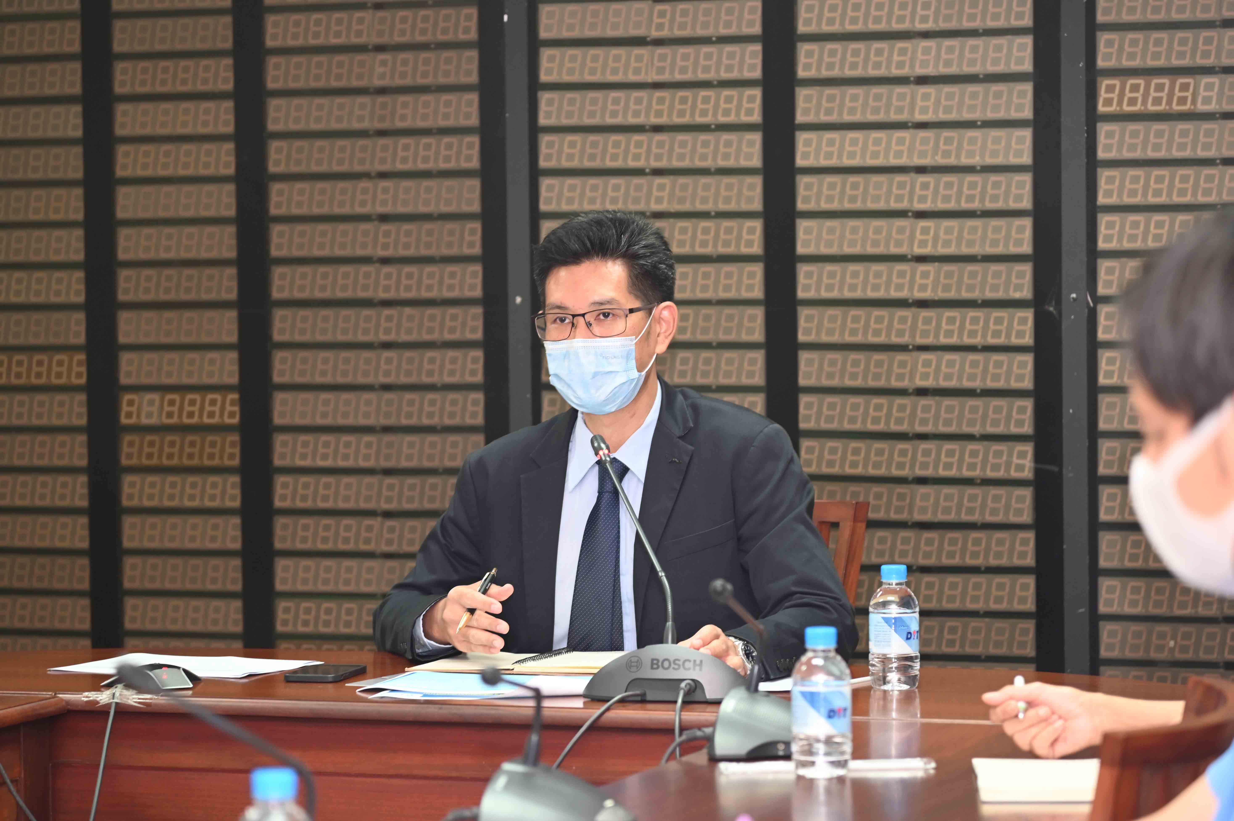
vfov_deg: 11.4
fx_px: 4110
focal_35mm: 120
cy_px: 410
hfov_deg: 17.1
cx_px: 617
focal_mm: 120
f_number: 4
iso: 1100
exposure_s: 1/60
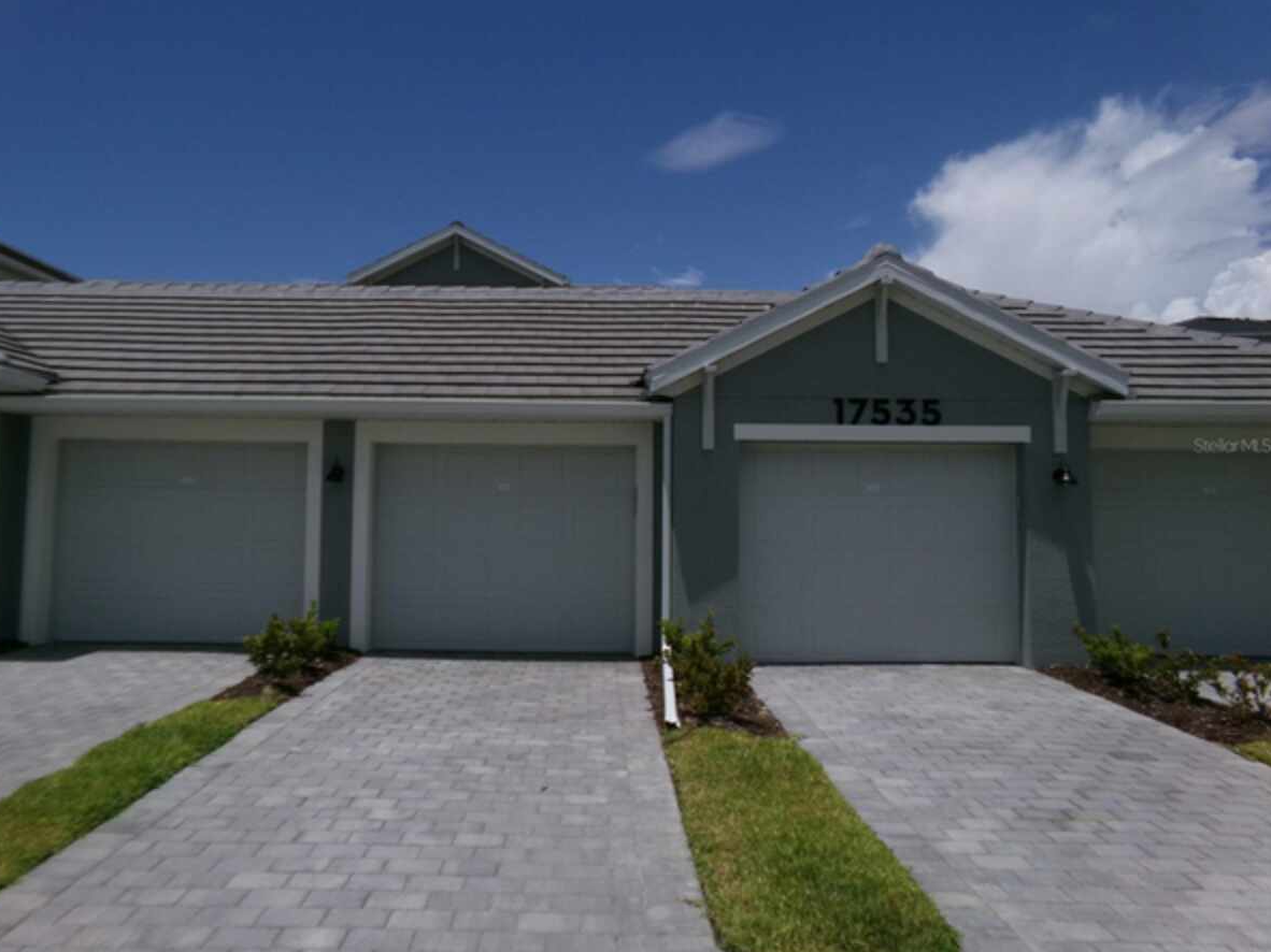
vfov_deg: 53.0
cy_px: 445
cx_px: 587
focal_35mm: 26
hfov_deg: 67.2
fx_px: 954
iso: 100
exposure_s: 1/1500
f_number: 3.7
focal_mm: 4.3
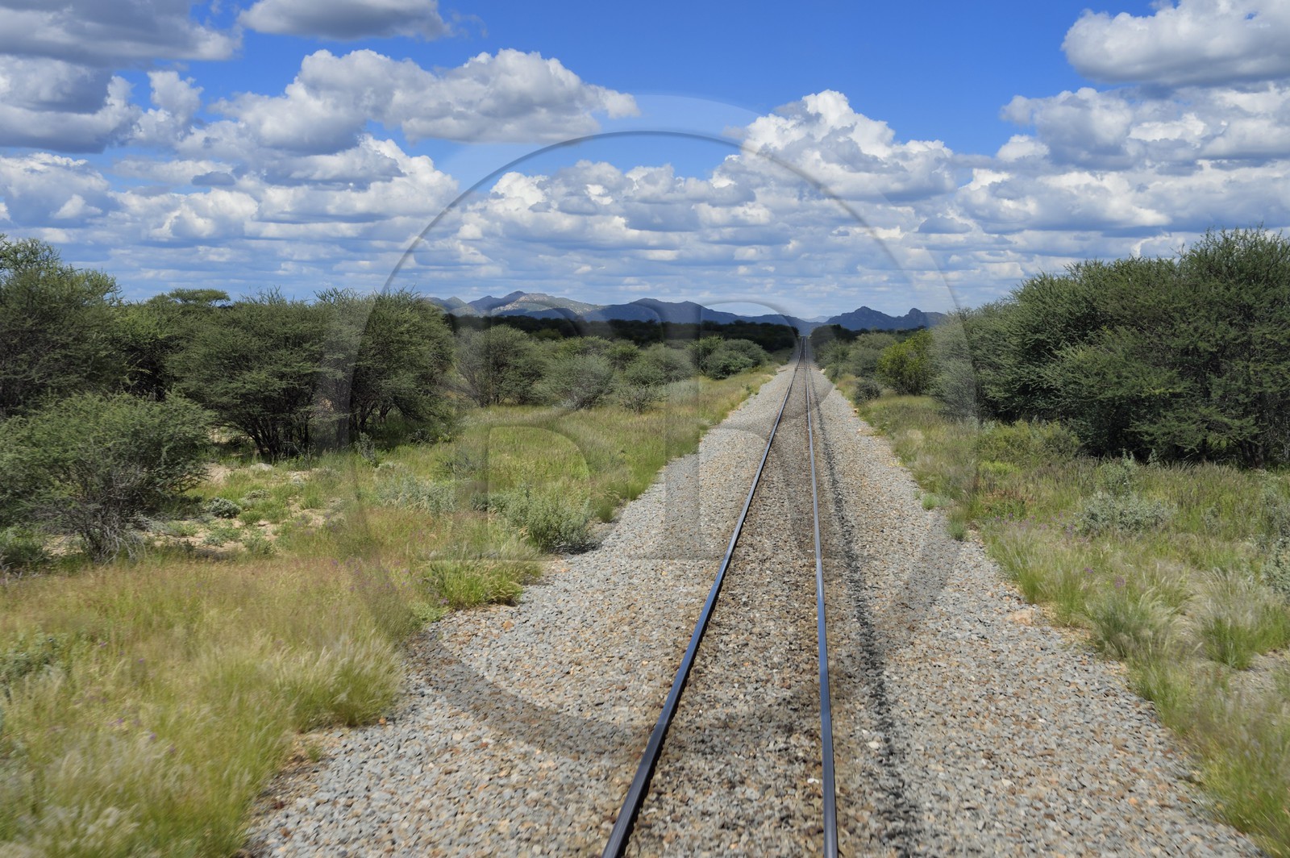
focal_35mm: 46
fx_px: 1647
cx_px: 645
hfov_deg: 42.8
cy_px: 429
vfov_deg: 29.2
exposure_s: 1/200
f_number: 20
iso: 200
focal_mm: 46
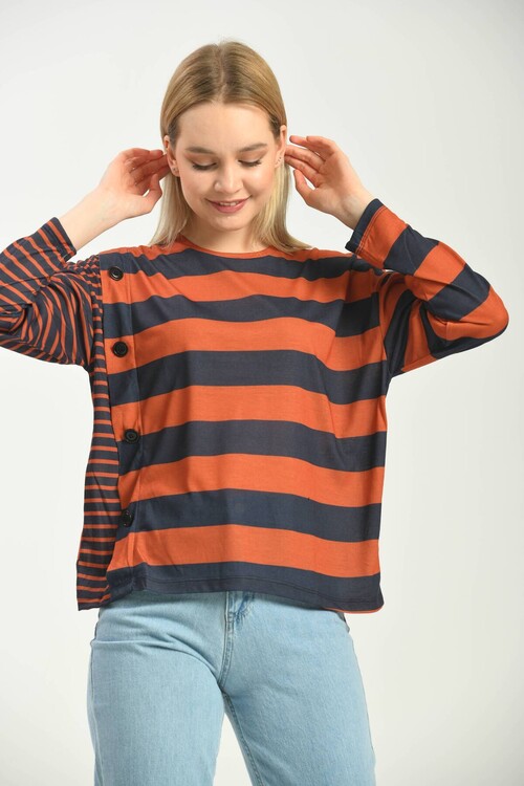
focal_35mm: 145
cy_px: 393
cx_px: 262
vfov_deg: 14.2
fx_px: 3166
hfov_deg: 9.5
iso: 100
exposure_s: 1/160
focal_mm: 145
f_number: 6.3
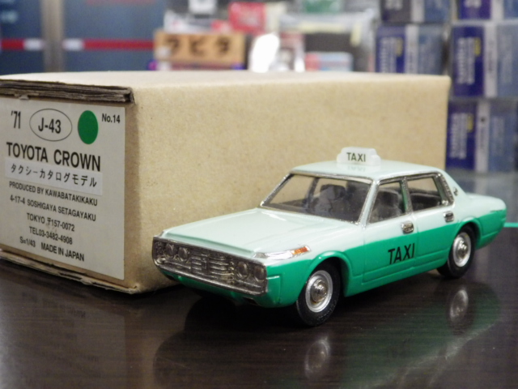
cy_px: 194
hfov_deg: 32.7
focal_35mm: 59
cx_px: 259
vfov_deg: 24.8
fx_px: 883
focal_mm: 10.7
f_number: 4
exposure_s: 1/40
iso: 800
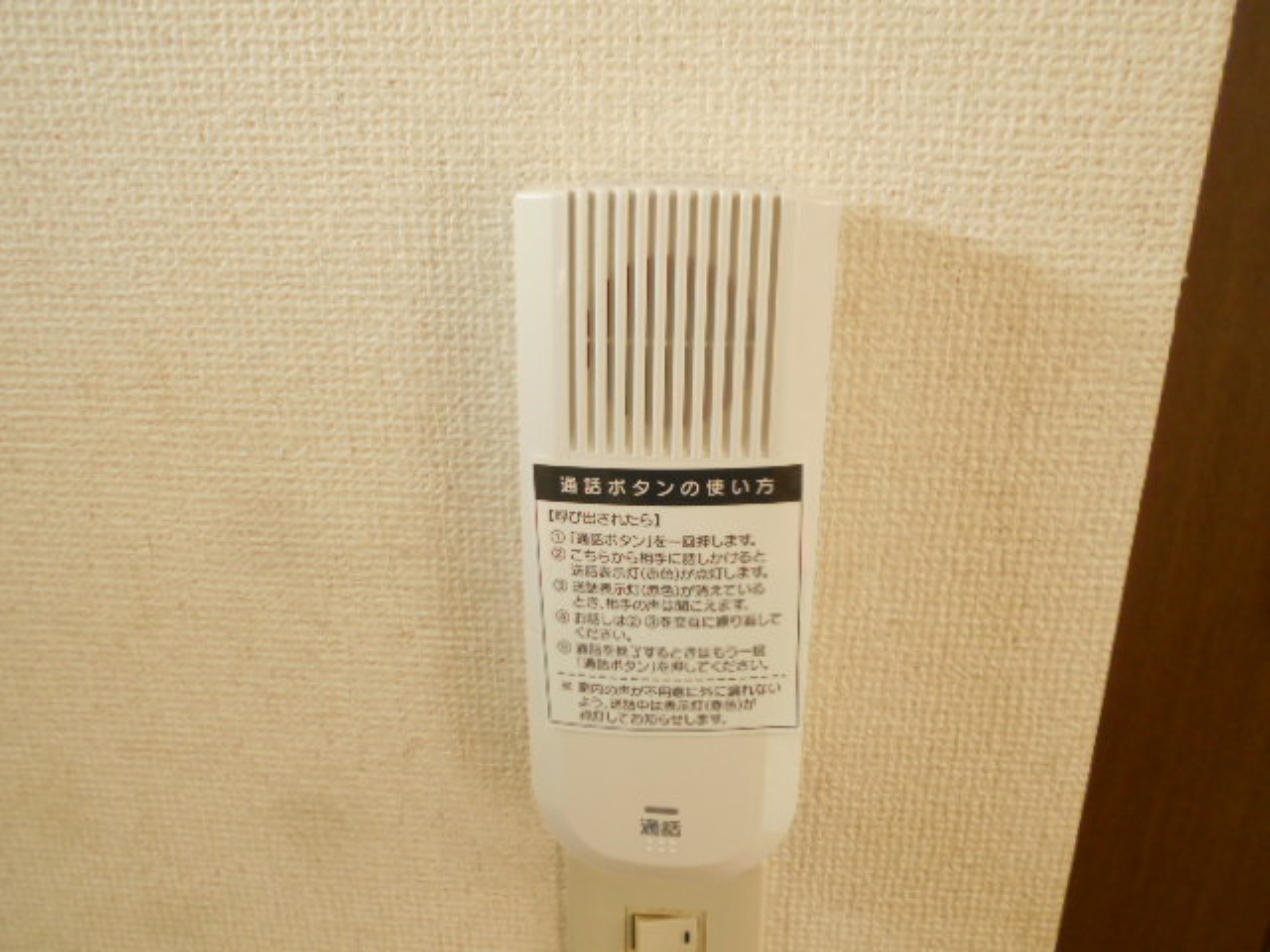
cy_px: 476
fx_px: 1101
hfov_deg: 60.0
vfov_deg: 46.8
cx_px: 635
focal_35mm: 30
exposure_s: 1/30
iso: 280
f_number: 3.4
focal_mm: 5.1
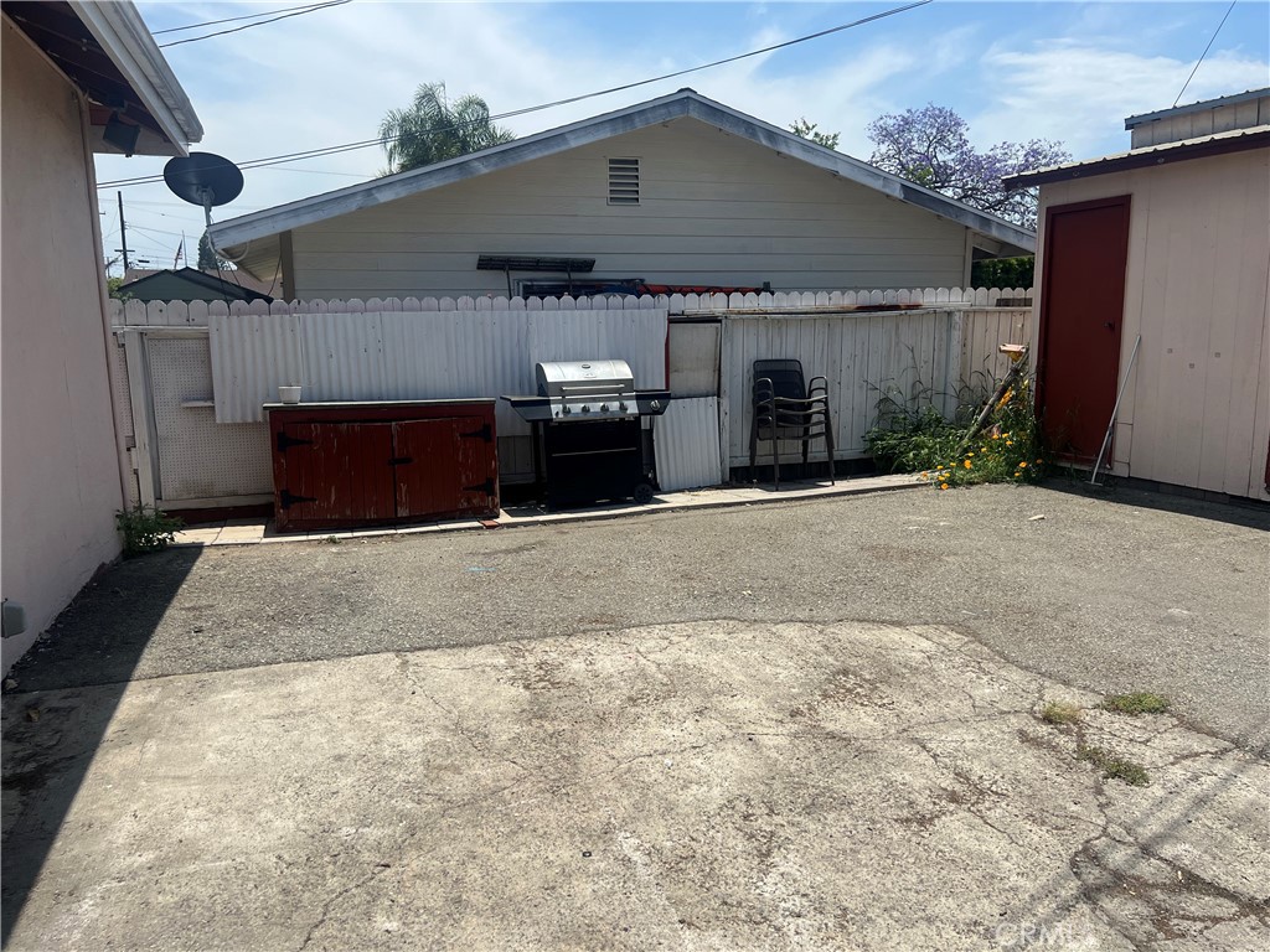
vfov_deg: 53.1
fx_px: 954
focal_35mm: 26
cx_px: 635
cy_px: 476
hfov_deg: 67.3
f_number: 1.5
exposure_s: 1/6211
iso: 50
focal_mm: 5.7
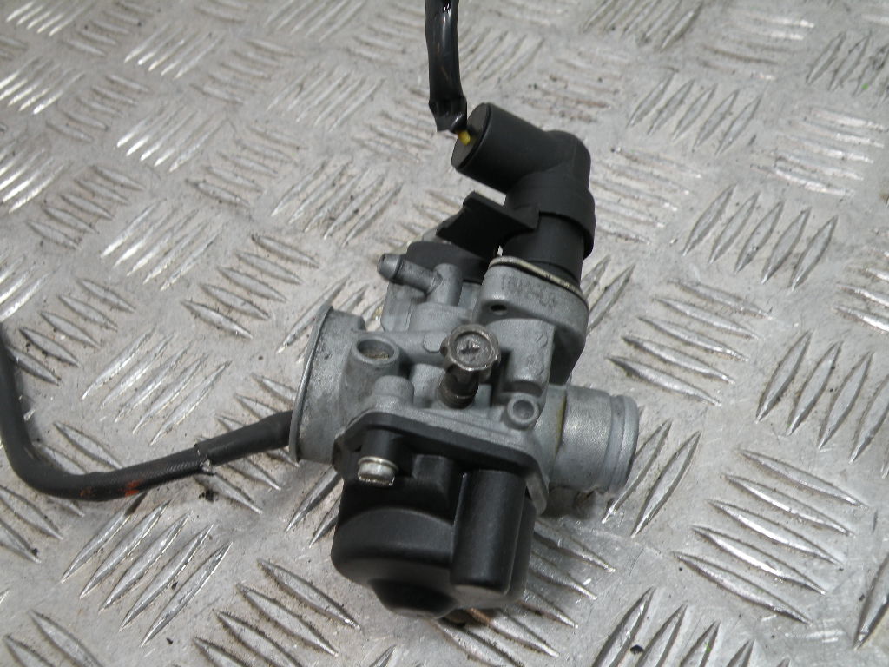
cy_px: 334
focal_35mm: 33
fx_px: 847
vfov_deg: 42.9
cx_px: 444
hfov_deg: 55.4
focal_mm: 5.8
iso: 64
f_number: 3.5
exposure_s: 1/54.8
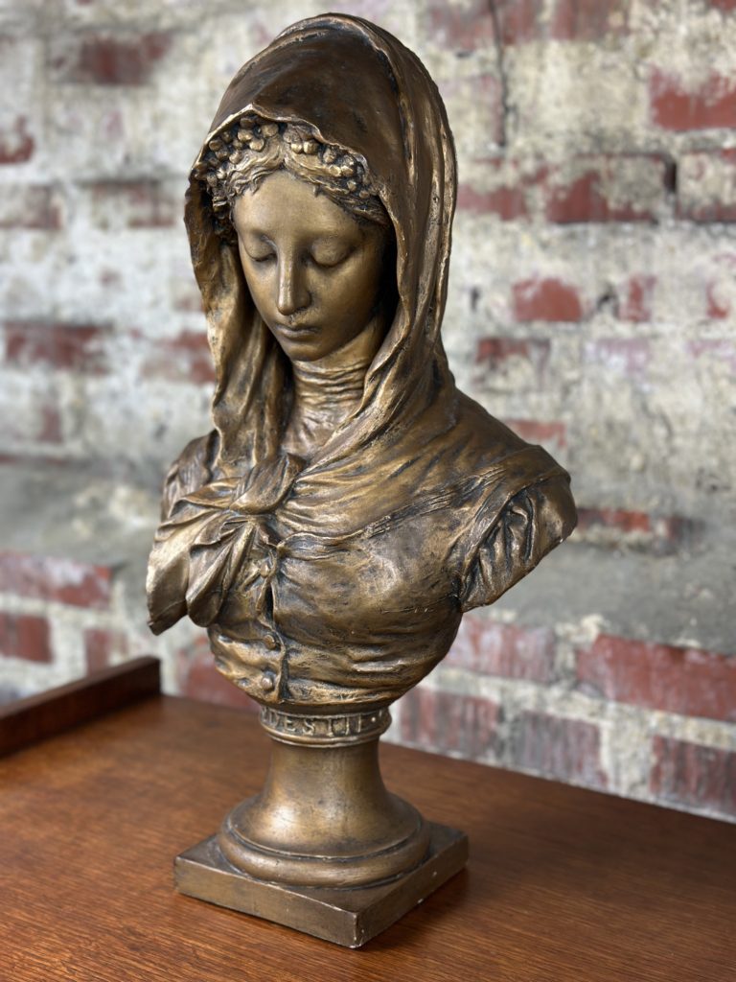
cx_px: 368
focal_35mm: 48
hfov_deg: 30.3
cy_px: 491
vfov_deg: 39.7
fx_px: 1361
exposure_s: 1/50
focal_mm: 6.86
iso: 100
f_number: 1.78
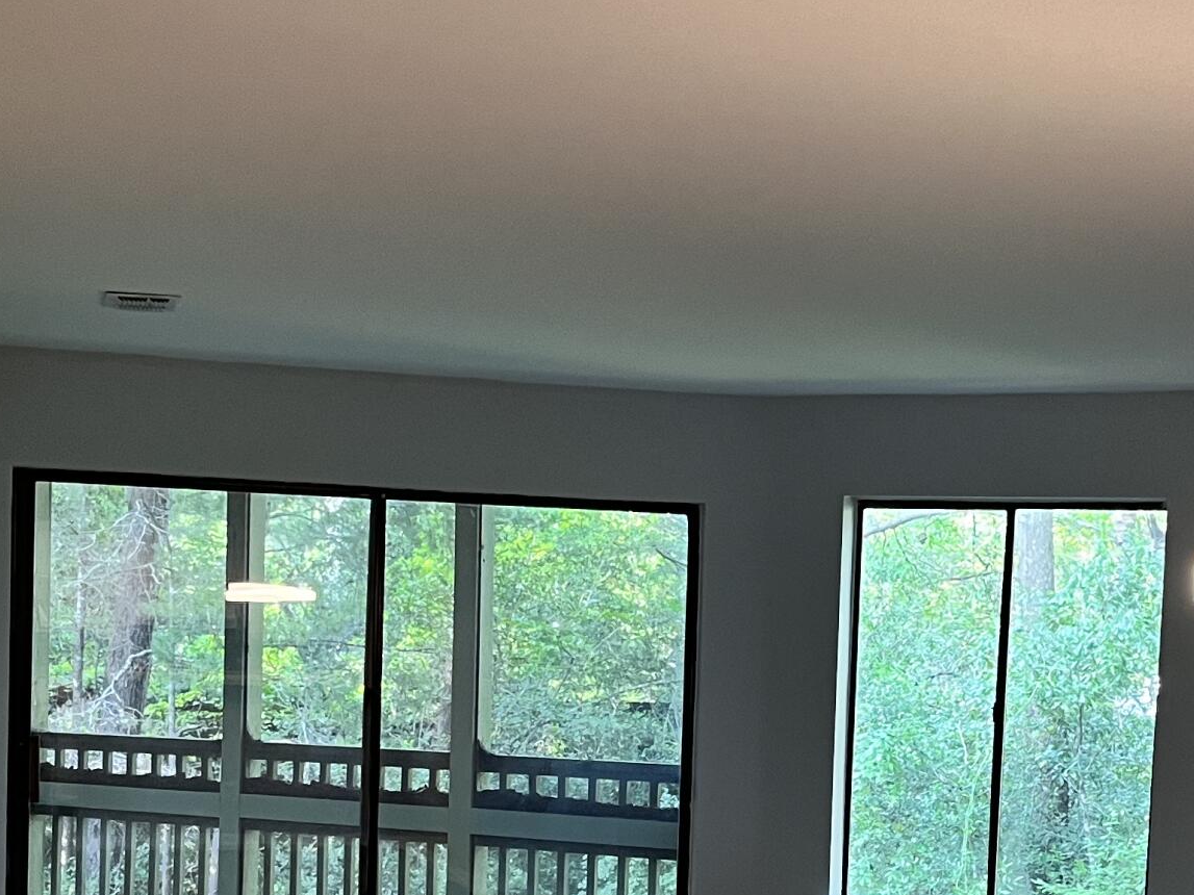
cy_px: 733
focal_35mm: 68
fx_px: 2345
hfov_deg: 28.5
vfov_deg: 21.3
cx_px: 748
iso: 125
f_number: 1.6
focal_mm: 5.1
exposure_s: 1/60
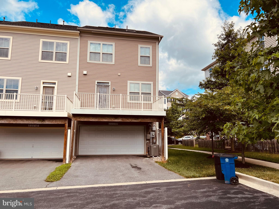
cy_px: 104
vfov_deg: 53.1
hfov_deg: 67.3
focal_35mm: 26
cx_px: 140
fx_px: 210
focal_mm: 5.7
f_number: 1.5
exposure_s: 1/3571
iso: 50
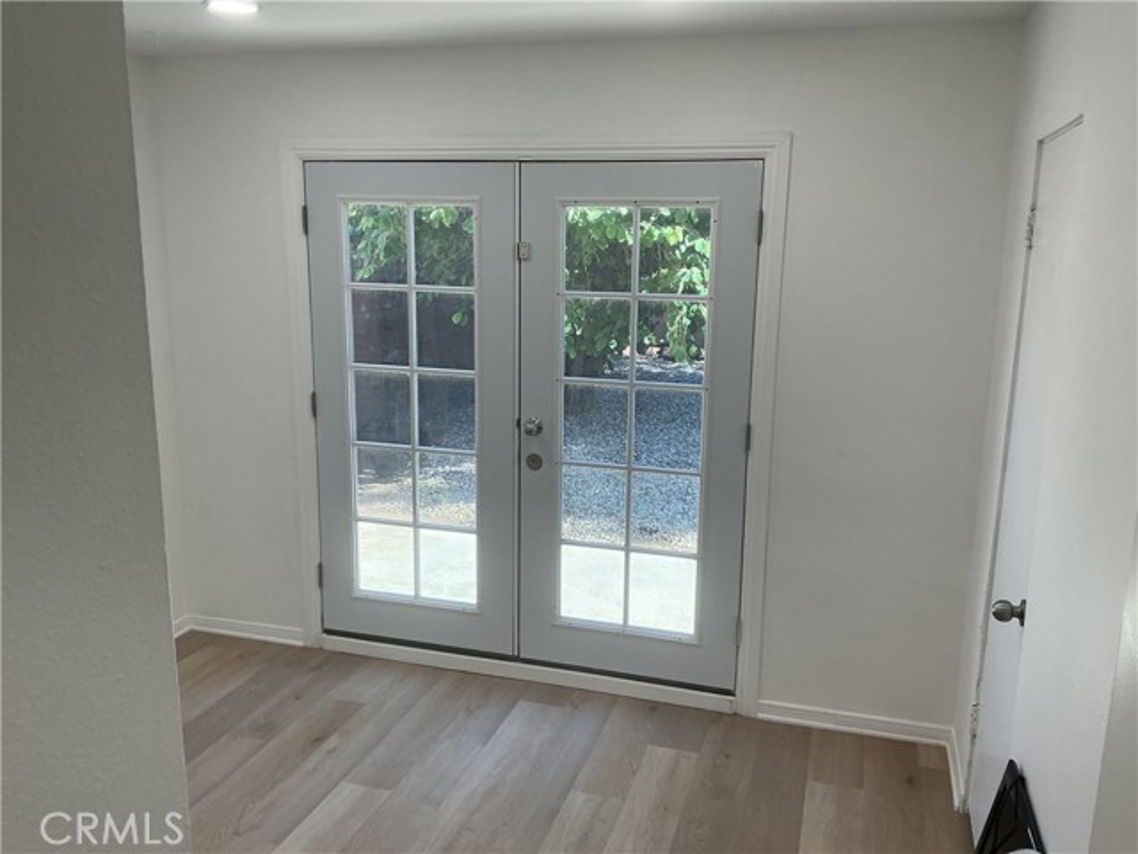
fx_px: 953
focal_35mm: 29
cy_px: 427
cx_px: 569
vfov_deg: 48.2
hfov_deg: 61.7
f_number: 1.8
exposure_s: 1/163
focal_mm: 3
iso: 32
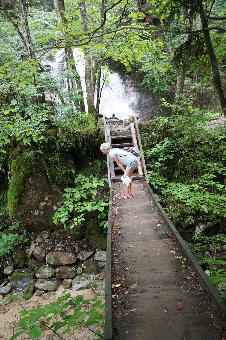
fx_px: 311
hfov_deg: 40.0
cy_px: 170
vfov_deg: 57.2
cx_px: 113
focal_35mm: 33
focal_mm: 22
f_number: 4
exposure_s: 1/160
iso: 5000
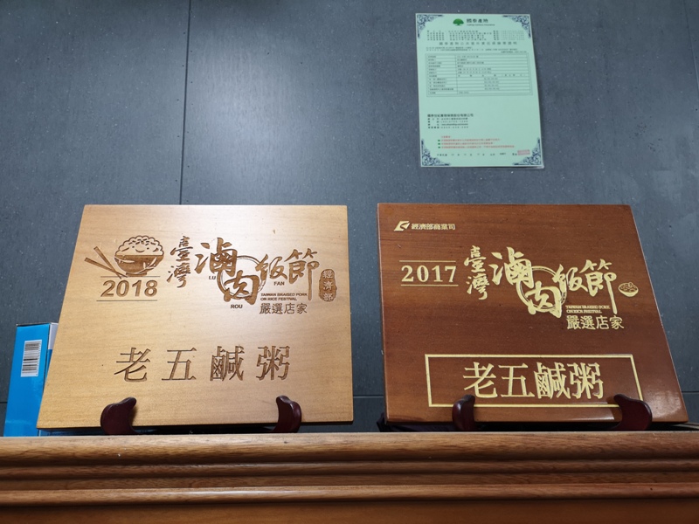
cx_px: 350
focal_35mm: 27
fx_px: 545
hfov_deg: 65.3
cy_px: 262
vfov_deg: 51.4
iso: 100
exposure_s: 1/50
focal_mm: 3.95
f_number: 1.8
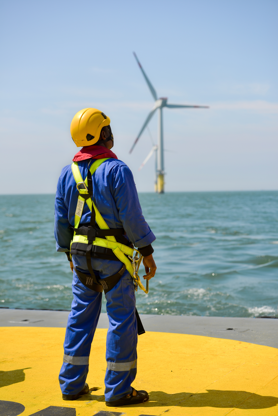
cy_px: 208
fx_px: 810
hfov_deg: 19.5
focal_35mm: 70
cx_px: 139
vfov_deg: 28.8
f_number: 3.5
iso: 50
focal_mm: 70
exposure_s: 1/1000
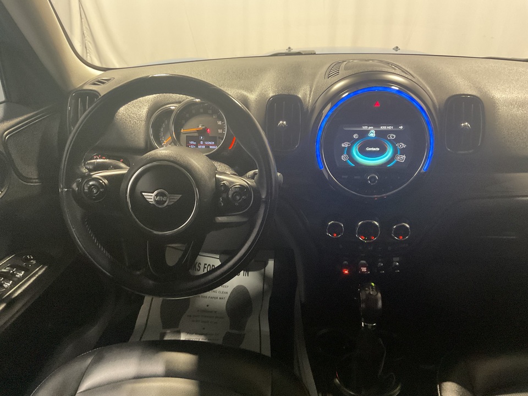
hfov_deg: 61.7
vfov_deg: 48.2
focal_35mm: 29
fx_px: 442
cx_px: 264
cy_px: 198
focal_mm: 3
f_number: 1.8
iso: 400
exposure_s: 1/30
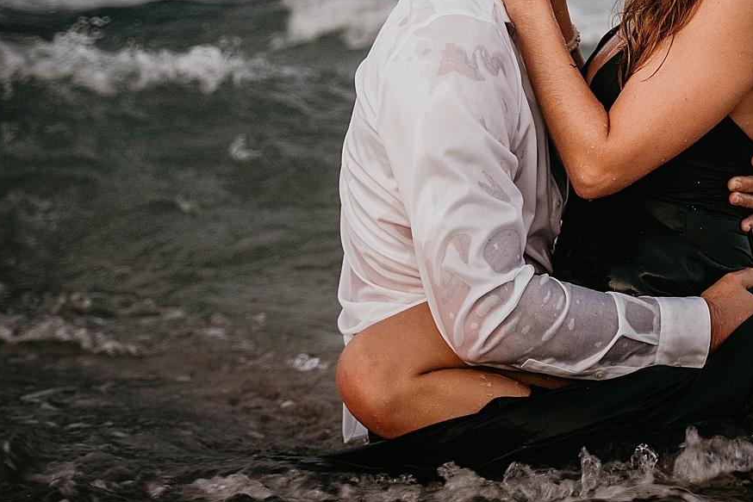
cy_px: 82
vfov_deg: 14.0
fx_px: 2029
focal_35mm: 97
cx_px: 583
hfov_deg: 20.8
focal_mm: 53
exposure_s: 1/100
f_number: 2.8
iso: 1250
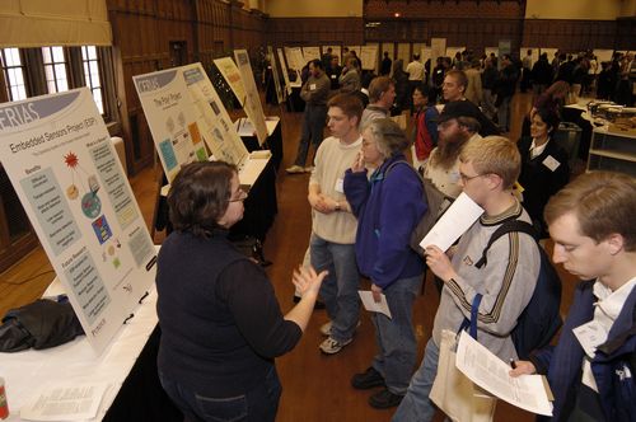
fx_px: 476
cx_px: 318
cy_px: 211
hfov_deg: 67.4
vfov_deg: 47.8
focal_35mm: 27
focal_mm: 18
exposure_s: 1/50
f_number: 6.3
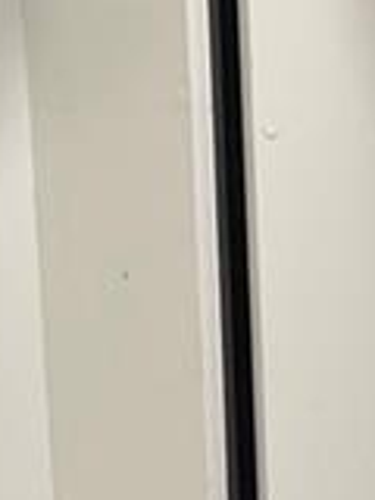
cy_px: 194
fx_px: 1517
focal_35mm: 105
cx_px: 209
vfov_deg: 18.7
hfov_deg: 14.1
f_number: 2.2
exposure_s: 1/60
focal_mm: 2.22
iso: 500
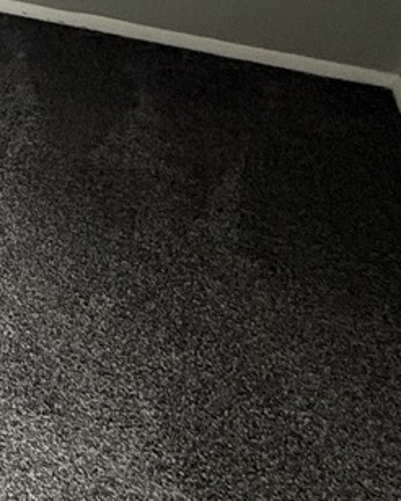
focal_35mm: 64
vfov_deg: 24.9
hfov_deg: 15.2
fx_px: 949
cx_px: -538
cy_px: -180
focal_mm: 2.22
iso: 320
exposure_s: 1/66
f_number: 2.2
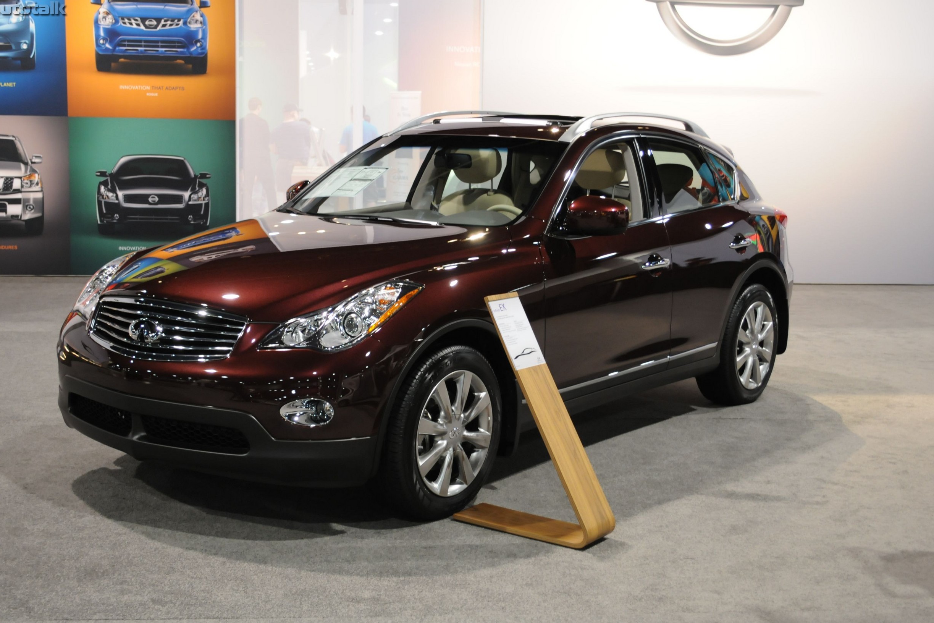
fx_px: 1271
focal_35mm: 49
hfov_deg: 40.3
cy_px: 316
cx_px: 458
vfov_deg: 27.5
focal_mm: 32
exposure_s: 1/25
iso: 800
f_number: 4.8
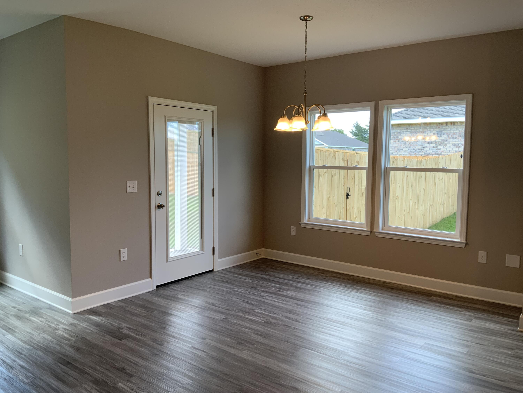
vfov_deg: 48.2
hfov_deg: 61.7
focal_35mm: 29
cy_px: 196
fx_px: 438
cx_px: 262
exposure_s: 1/120
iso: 32
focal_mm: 3
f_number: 1.8
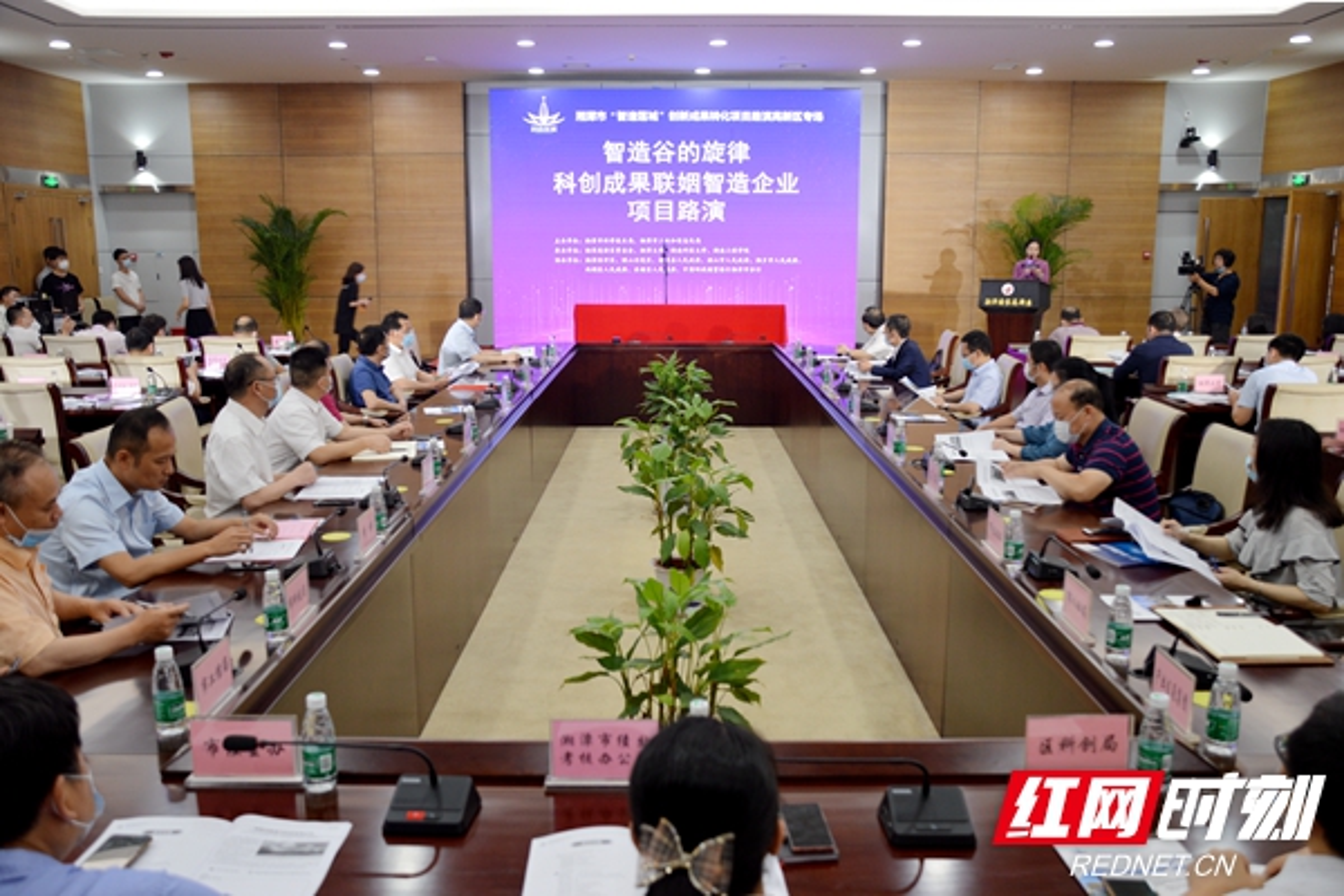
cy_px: 448
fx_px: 1008
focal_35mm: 27
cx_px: 672
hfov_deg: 67.4
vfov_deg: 47.9
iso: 400
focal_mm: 18
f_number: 3.5
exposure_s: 1/30
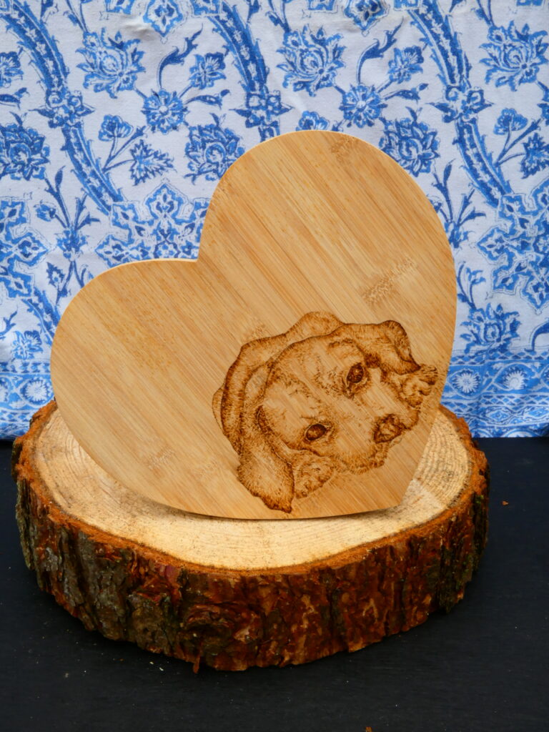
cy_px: 366
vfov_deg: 39.7
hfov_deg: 30.3
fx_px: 1015
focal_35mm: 48
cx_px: 274
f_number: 8
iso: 160
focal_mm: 8.6
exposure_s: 1/80
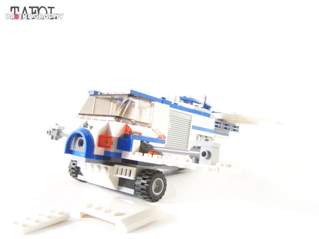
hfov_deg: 49.0
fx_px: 350
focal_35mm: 38
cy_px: 120
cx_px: 160
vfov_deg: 37.7
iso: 400
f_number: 3.2
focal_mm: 6.3
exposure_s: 1/60
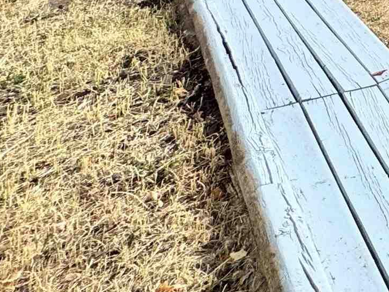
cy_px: -244
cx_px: 817
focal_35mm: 59
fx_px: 663
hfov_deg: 18.1
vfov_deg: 18.7
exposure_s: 1/1477
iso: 50
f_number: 2.2
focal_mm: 2.22
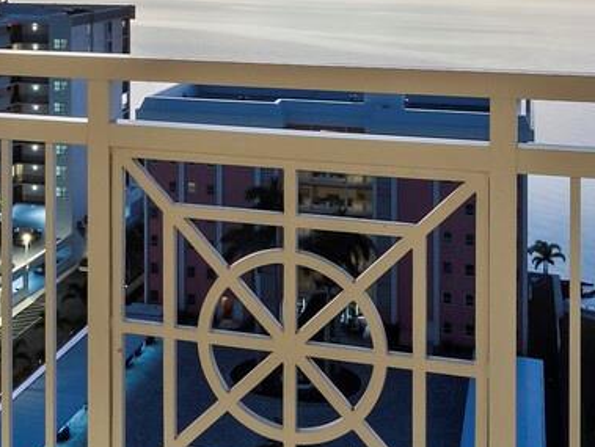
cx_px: 168
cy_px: -99
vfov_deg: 22.7
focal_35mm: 59
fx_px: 1015
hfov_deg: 32.2
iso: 320
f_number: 14
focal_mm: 7
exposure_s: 2.5
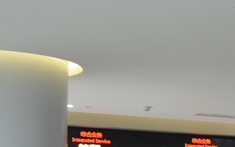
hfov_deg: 13.9
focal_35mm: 127
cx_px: 469
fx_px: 813
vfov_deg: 10.1
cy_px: 196
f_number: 3.5
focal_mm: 18
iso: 400
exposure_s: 1/40
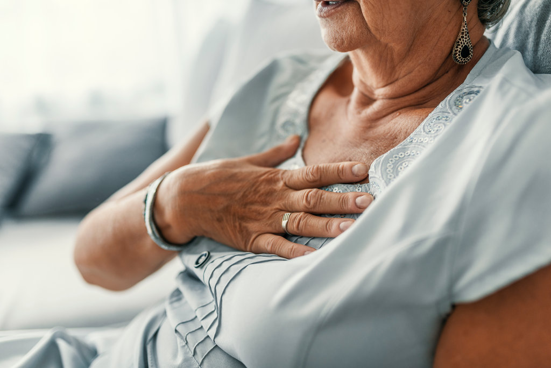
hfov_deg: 54.4
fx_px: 536
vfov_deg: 37.9
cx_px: 276
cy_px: 184
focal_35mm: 35
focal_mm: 35
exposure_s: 1/160
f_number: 2
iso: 200
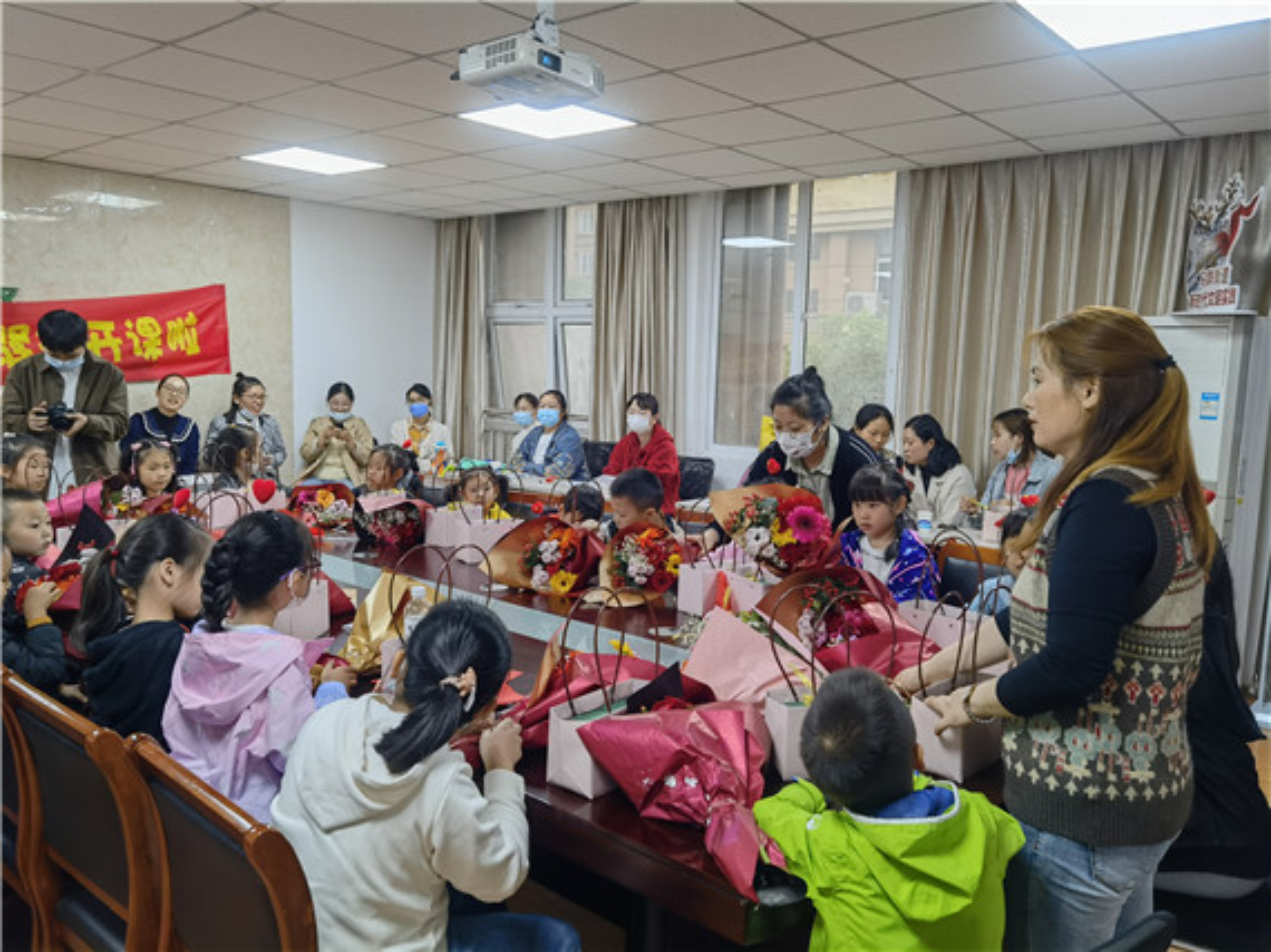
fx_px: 991
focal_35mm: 27
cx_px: 636
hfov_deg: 65.3
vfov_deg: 51.3
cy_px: 476
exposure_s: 1/100
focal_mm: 6.67
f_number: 1.9
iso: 200
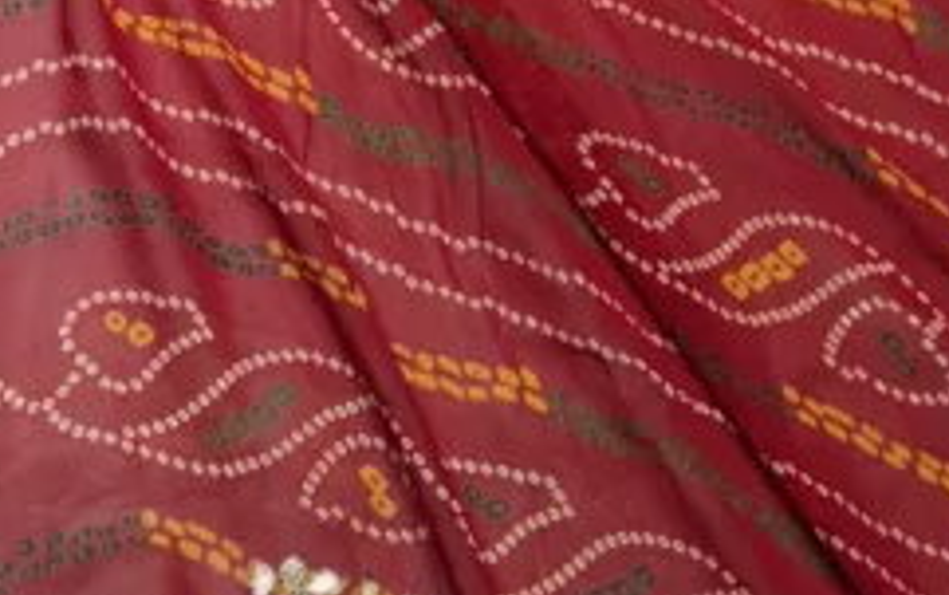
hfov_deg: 19.9
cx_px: 130
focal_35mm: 103
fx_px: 2666
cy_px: 227
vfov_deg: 12.7
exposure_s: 1/100
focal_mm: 5.96
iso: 50
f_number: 1.6
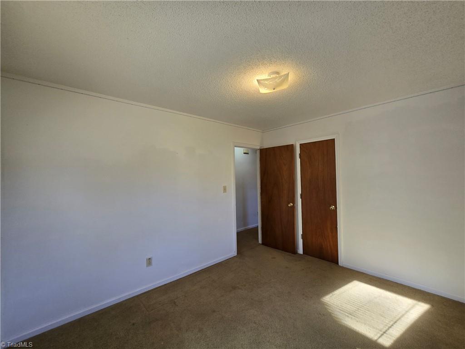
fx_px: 175
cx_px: 232
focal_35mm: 13
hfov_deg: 106.2
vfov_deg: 89.9
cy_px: 174
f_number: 2.2
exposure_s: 1/60
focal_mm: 2.2
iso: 64
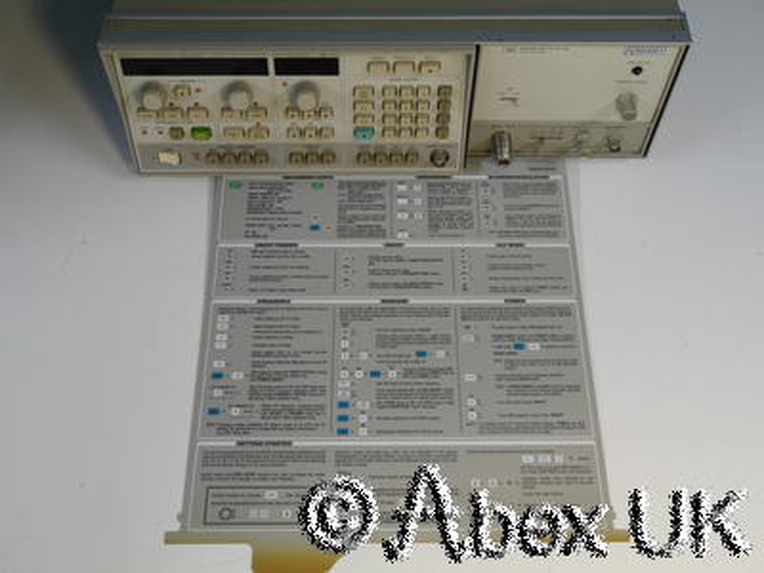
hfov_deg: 44.8
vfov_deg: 34.3
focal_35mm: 42
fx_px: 927
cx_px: 382
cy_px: 286
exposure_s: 1/6
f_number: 13
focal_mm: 21
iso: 400
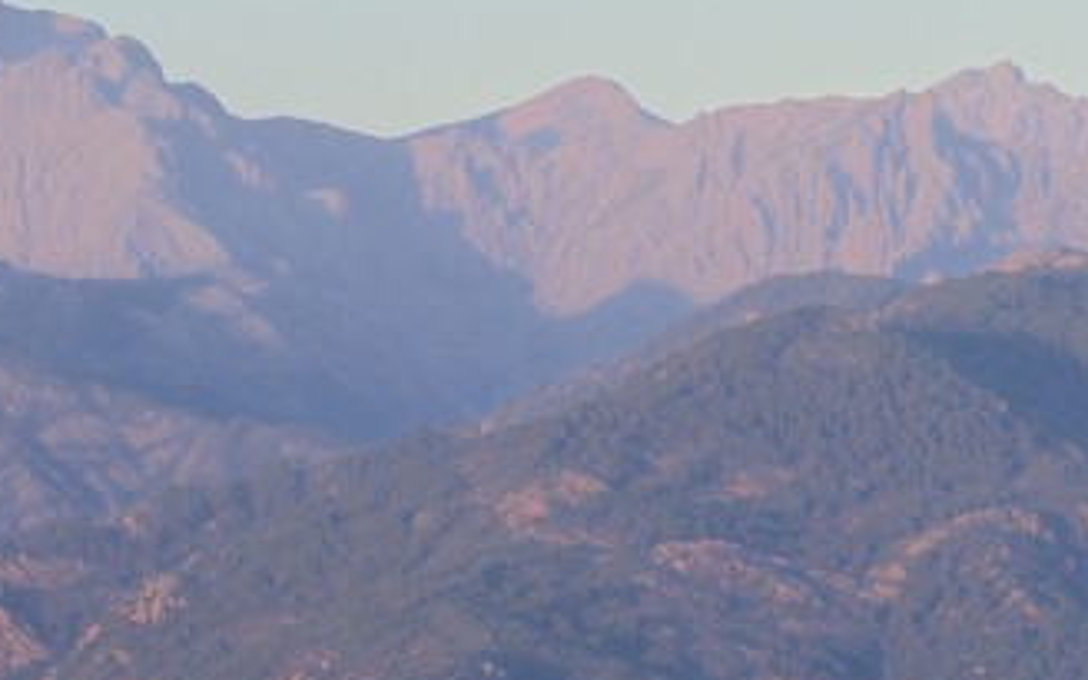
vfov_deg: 3.7
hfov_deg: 5.8
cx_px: -1324
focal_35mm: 348
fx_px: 10319
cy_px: 1300
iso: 400
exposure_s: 1/160
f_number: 6.3
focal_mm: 70
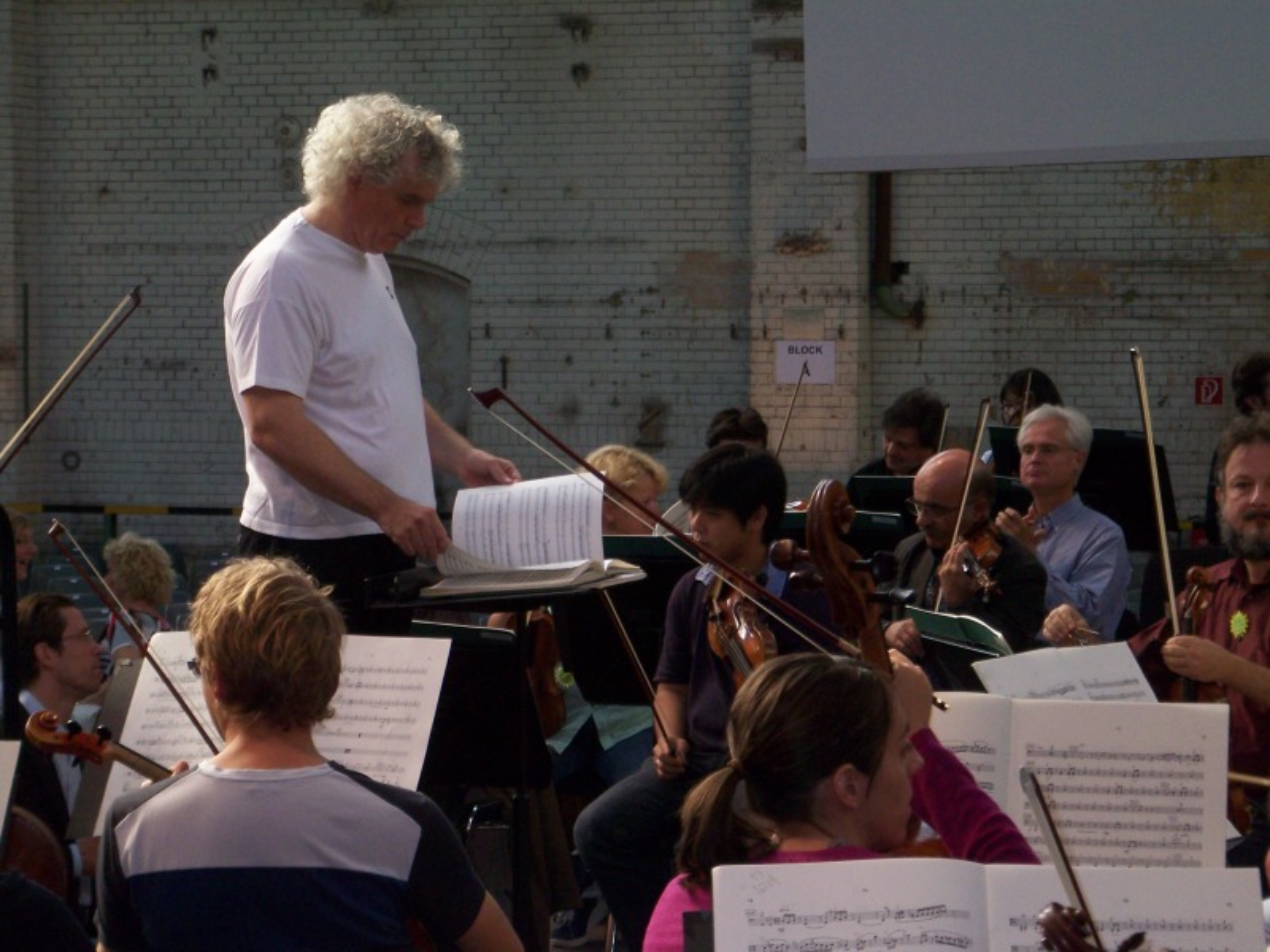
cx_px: 635
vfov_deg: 12.7
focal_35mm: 117
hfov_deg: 16.8
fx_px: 4293
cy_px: 476
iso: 125
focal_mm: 19.2
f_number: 4.4
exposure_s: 1/125
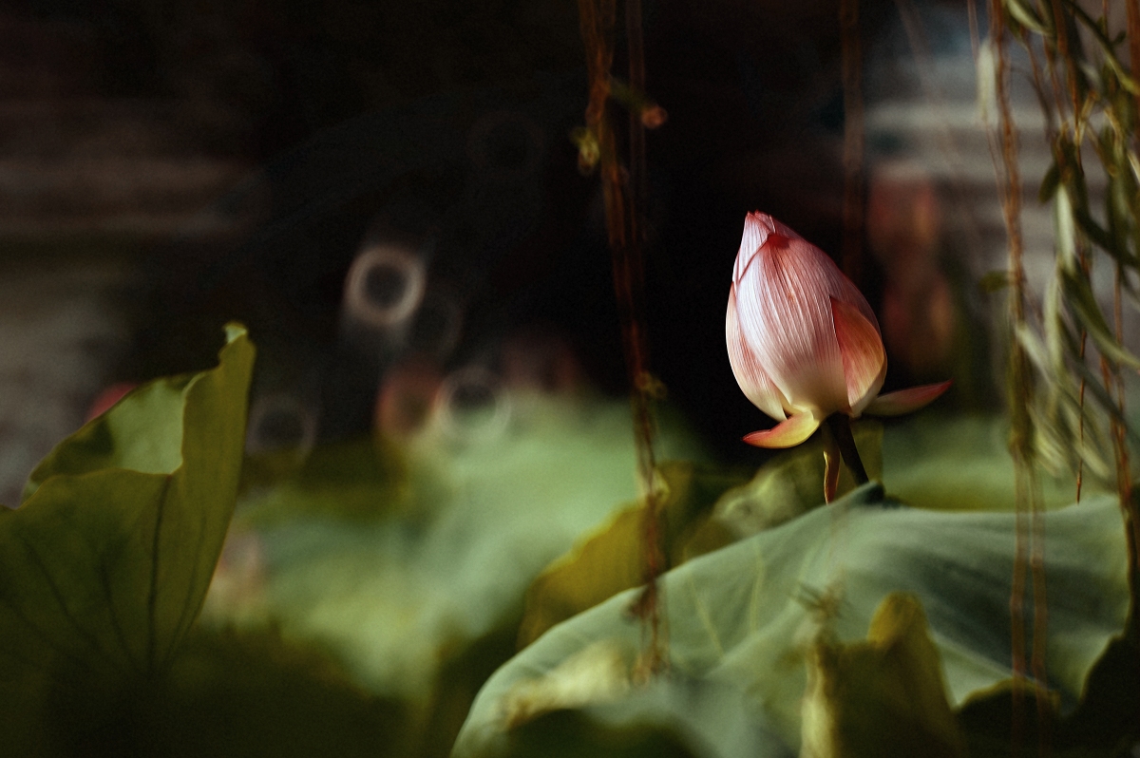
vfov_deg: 2.7
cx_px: 570
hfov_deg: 4.1
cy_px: 379
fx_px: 15820
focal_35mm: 500
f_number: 8
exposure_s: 1/125
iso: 100
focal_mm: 500
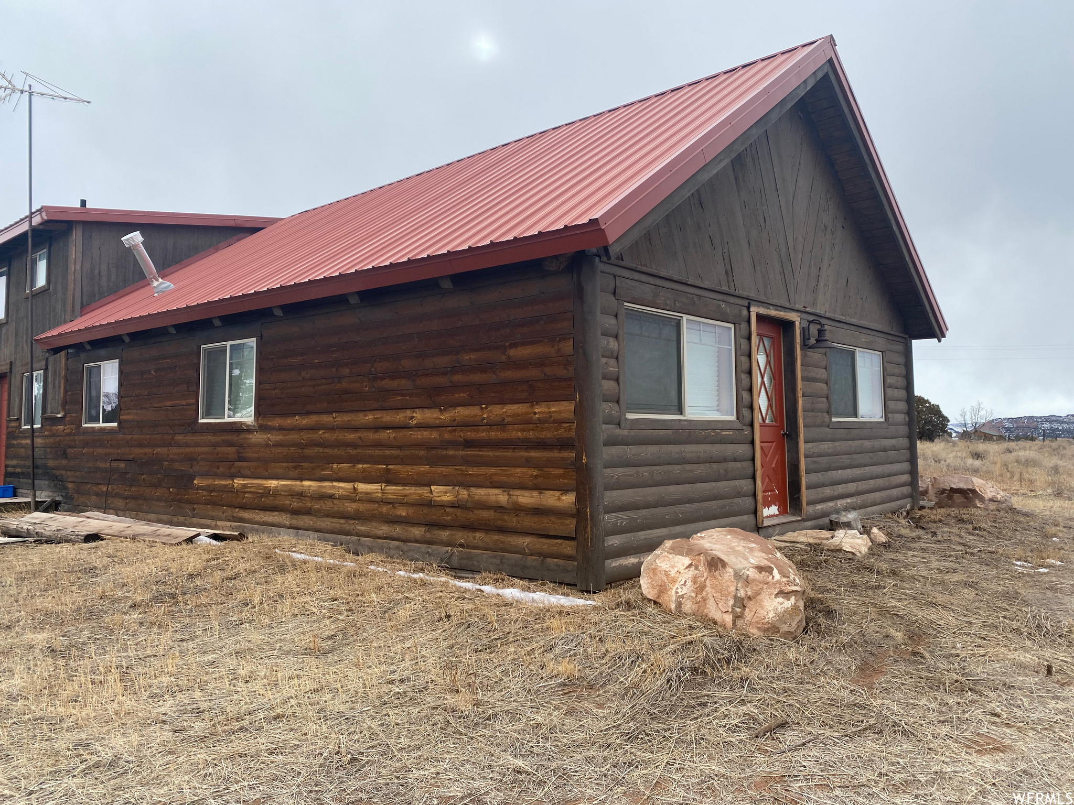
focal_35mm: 26
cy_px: 402
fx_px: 807
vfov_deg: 53.1
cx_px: 537
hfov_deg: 67.3
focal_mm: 4.25
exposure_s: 1/1063
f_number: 1.8
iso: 32
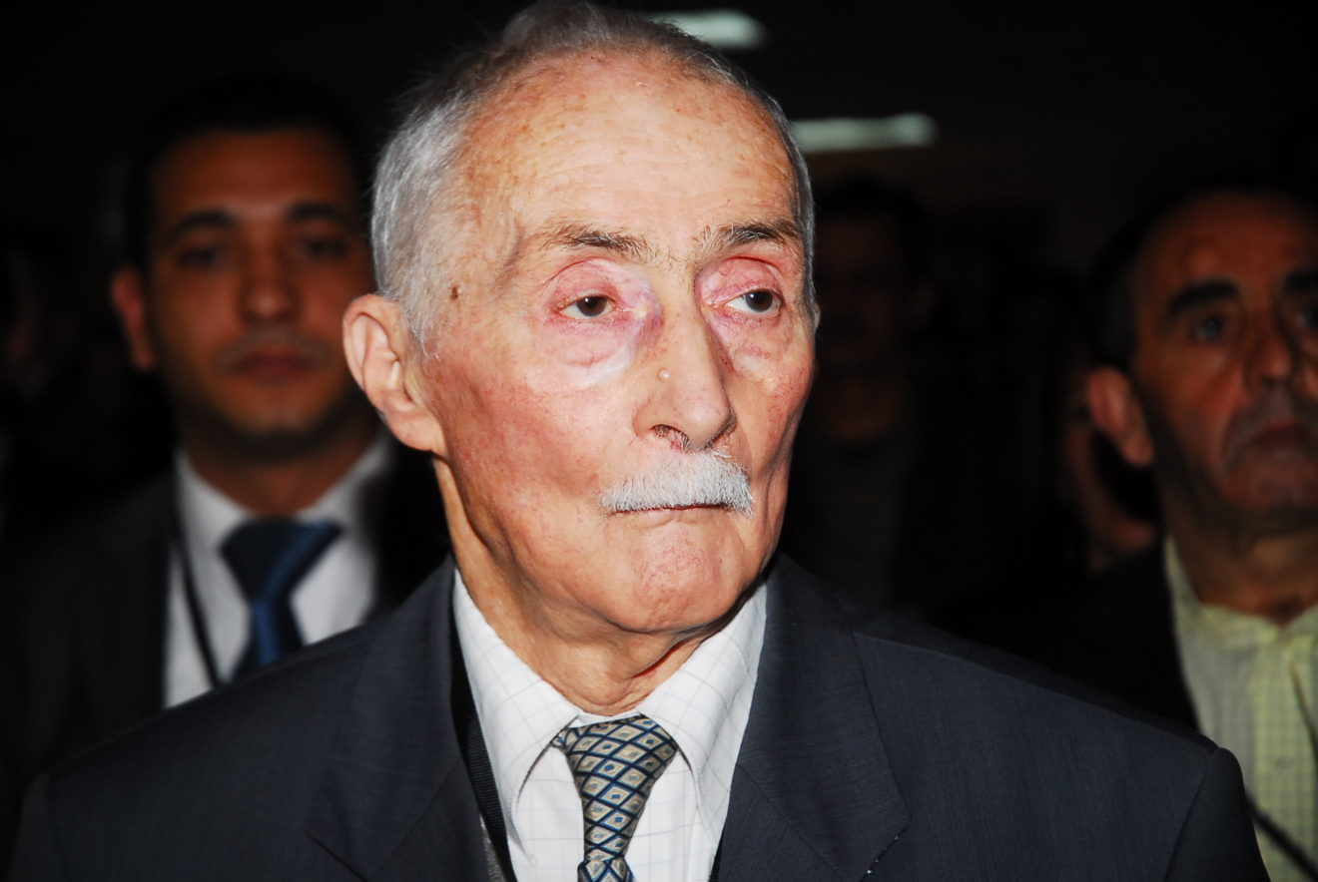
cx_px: 659
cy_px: 441
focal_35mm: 105
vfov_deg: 13.1
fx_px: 3849
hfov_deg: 19.4
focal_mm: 70
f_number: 4.5
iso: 400
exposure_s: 1/125
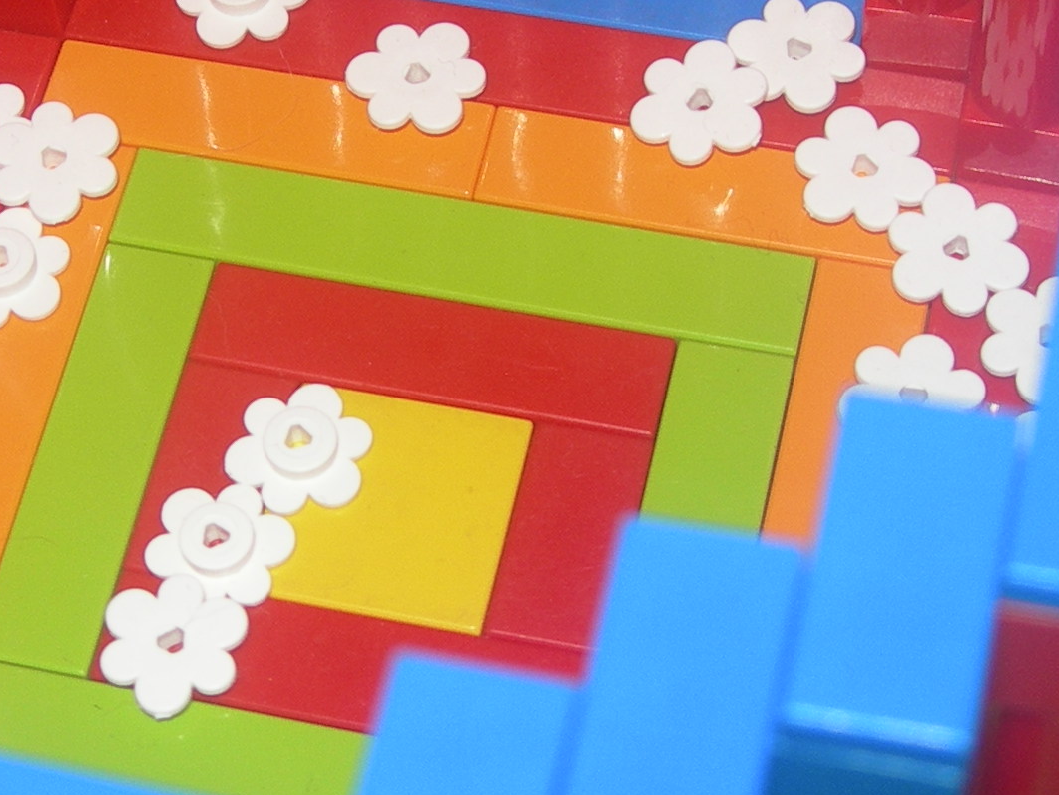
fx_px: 3366
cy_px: 360
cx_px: 438
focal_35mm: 110
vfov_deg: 13.5
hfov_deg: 17.9
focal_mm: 7.8
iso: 50
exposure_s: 1/60.1
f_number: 2.8
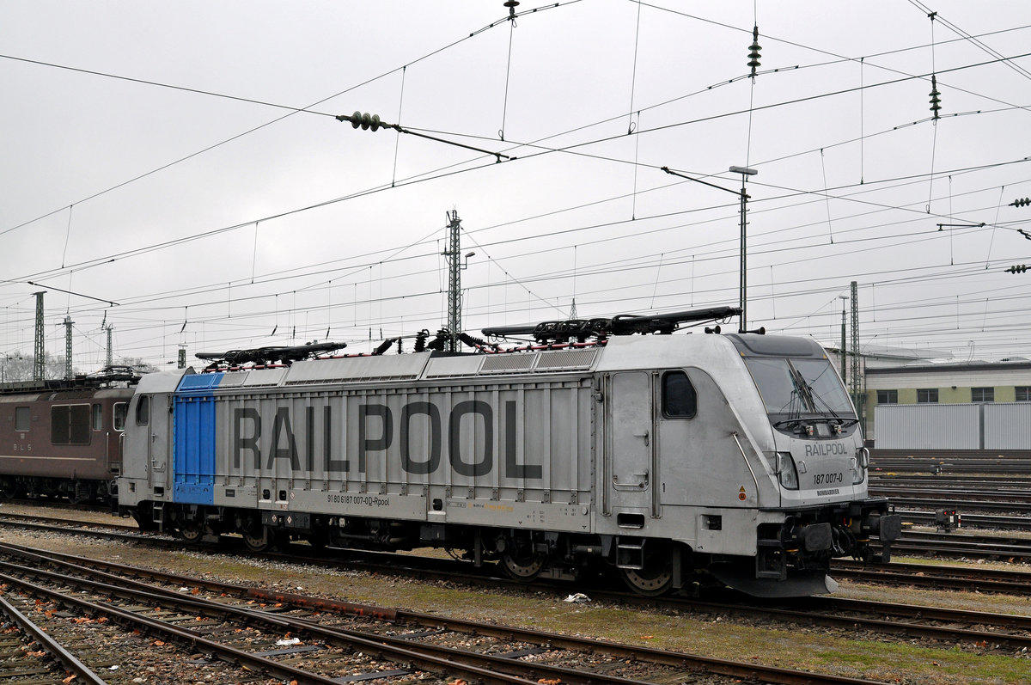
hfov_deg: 41.2
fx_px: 1373
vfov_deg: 28.0
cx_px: 516
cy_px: 342
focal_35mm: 48
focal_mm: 32
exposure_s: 1/160
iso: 500
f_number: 6.3
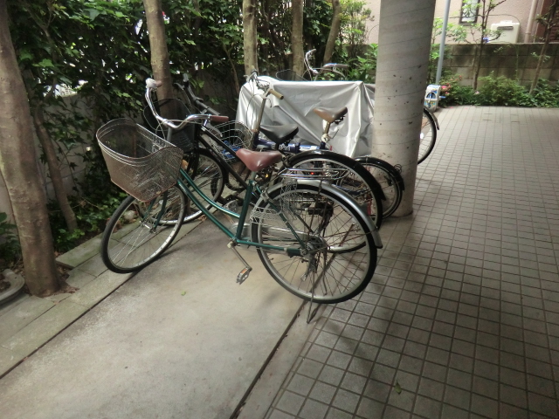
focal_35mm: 24
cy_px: 210
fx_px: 388
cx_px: 280
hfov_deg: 71.6
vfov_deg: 56.8
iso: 400
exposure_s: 1/40
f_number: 3.2
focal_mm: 4.3
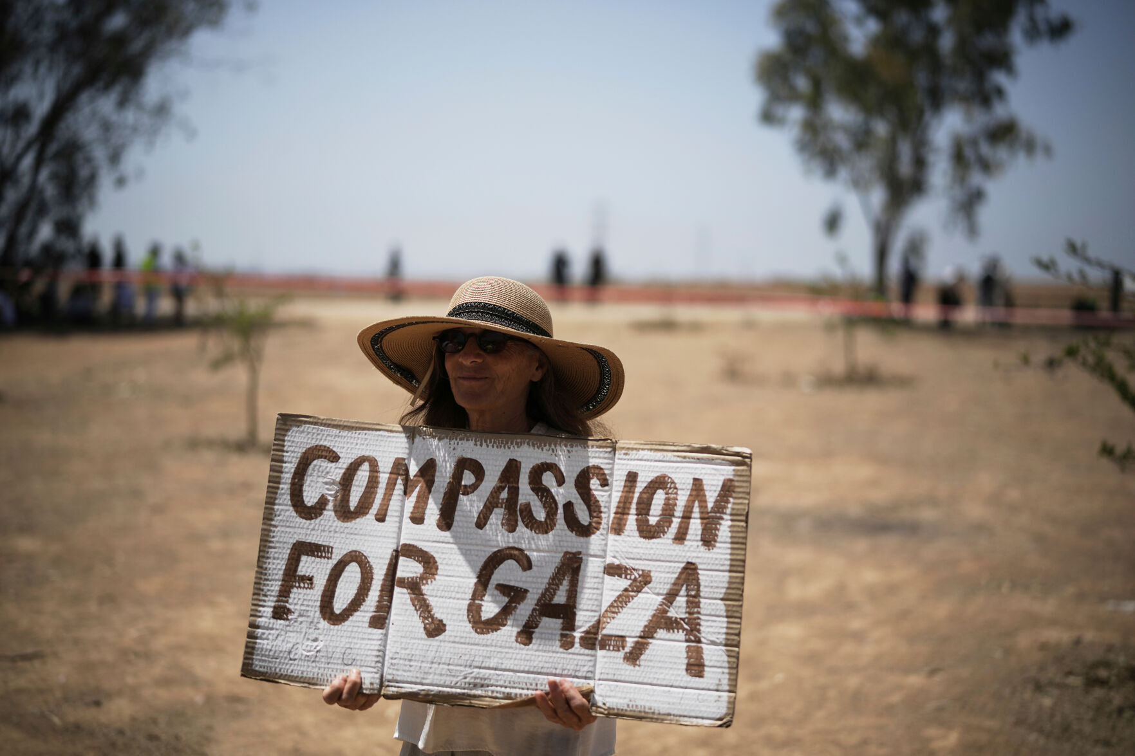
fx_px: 1576
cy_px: 378
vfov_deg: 27.0
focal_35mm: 50
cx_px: 568
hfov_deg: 39.6
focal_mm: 50
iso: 125
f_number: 1.4
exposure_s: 1/20000
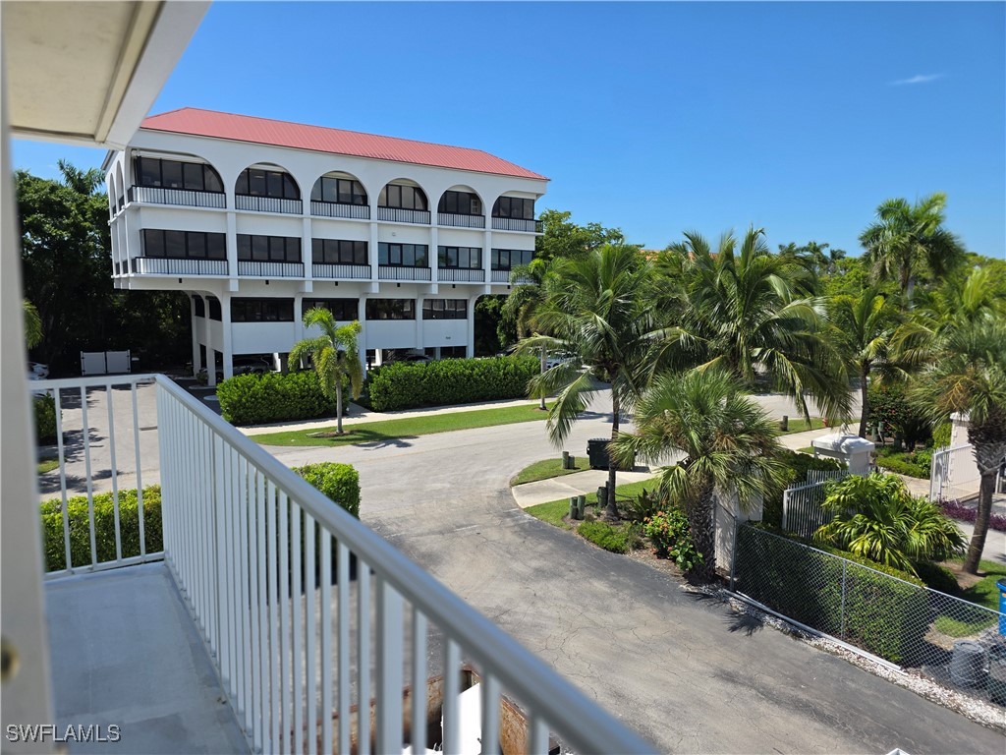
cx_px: 503
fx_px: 668
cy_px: 378
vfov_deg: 58.9
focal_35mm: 23
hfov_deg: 73.9
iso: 80
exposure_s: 1/5958
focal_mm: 6.3
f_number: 1.7
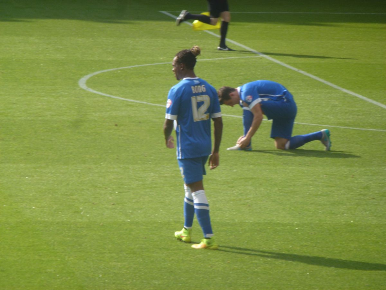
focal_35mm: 384
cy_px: 145
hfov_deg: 5.2
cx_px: 193
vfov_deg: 3.9
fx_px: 4282
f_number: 5.9
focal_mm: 68.8
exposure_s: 1/250
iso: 100
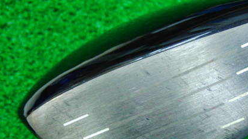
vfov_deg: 16.7
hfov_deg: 28.9
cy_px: 86
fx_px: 473
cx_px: 187
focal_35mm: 72
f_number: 3.7
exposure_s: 1/25
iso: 400
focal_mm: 7.54
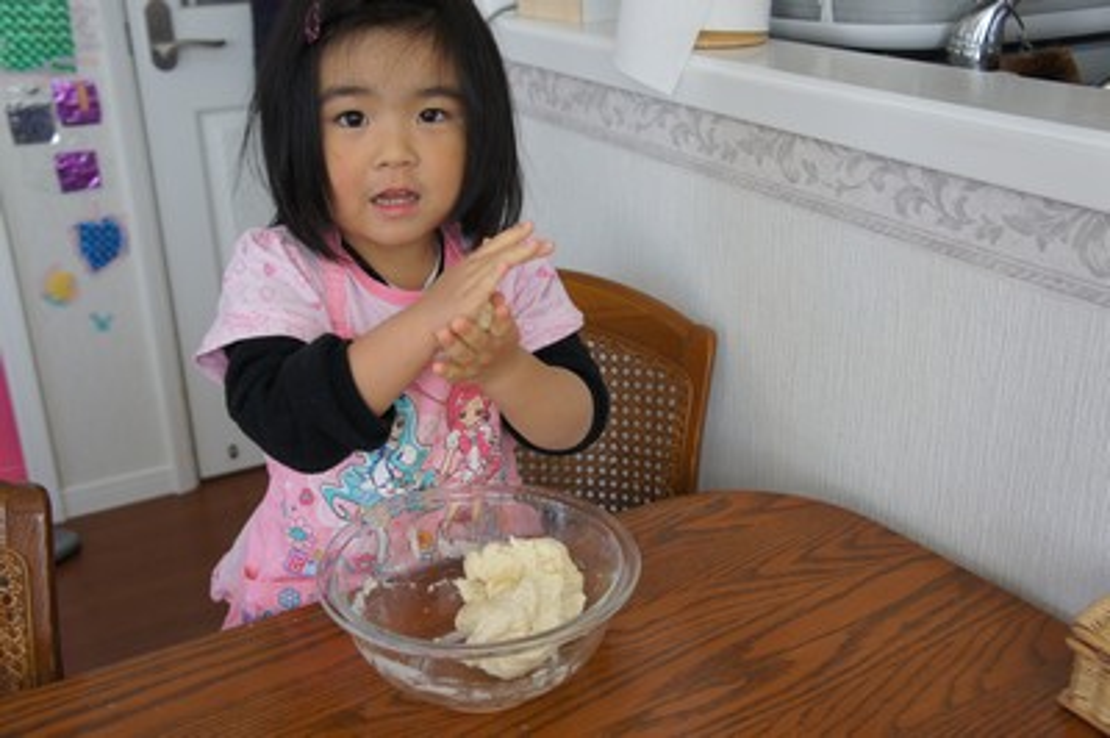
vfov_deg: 35.4
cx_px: 555
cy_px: 369
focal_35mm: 38
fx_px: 1155
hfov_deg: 51.3
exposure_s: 1/160
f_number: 4.5
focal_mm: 25
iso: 500
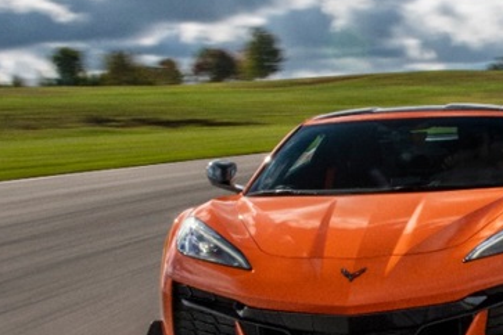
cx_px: 502
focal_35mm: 91
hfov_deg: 21.6
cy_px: 208
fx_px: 1271
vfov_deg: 15.0
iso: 100
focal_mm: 22
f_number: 25
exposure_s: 1/20
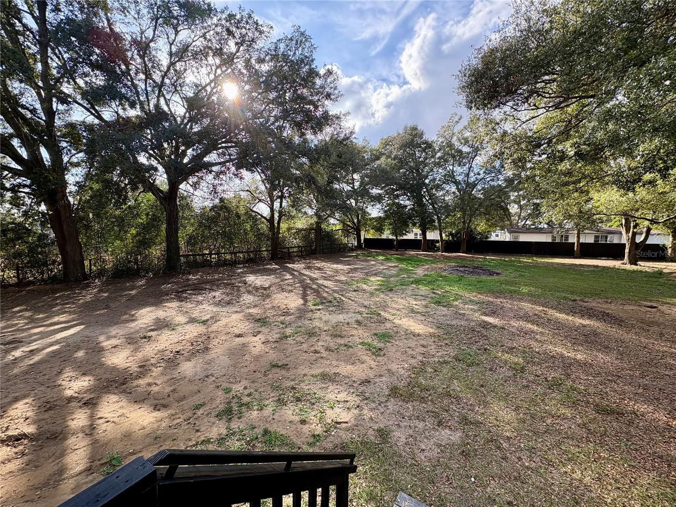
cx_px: 338
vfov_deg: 85.7
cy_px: 254
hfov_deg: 102.1
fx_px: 273
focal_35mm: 14
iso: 64
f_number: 2.2
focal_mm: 2.22
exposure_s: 1/459
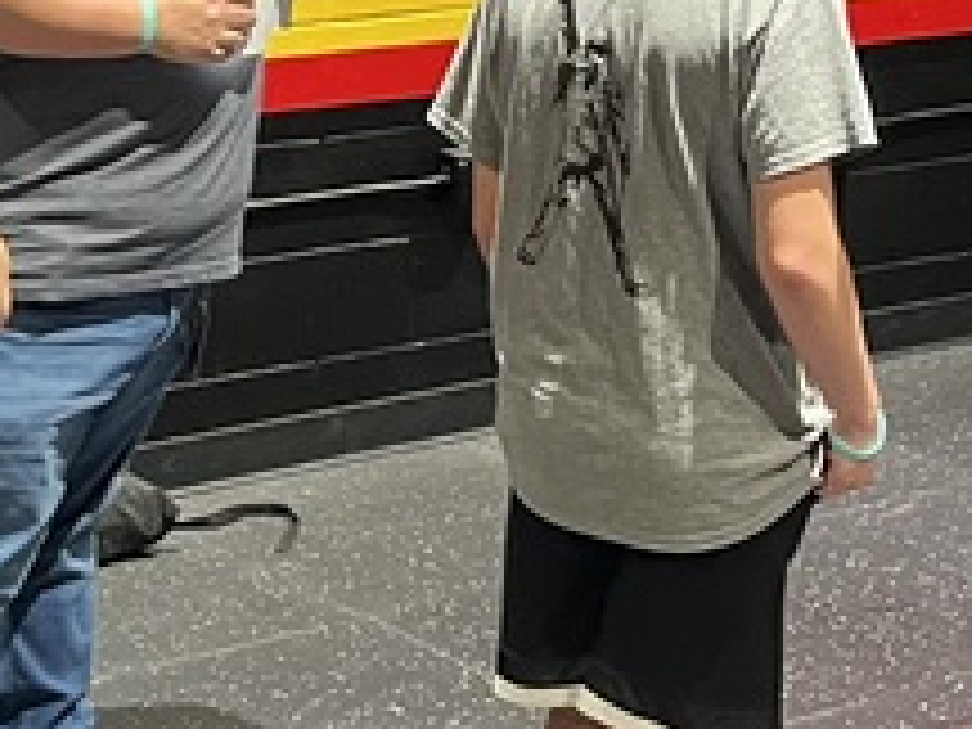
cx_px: 536
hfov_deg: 16.0
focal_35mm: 123
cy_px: 18
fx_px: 3454
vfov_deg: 11.9
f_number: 1.5
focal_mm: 5.7
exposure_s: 1/60
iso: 500
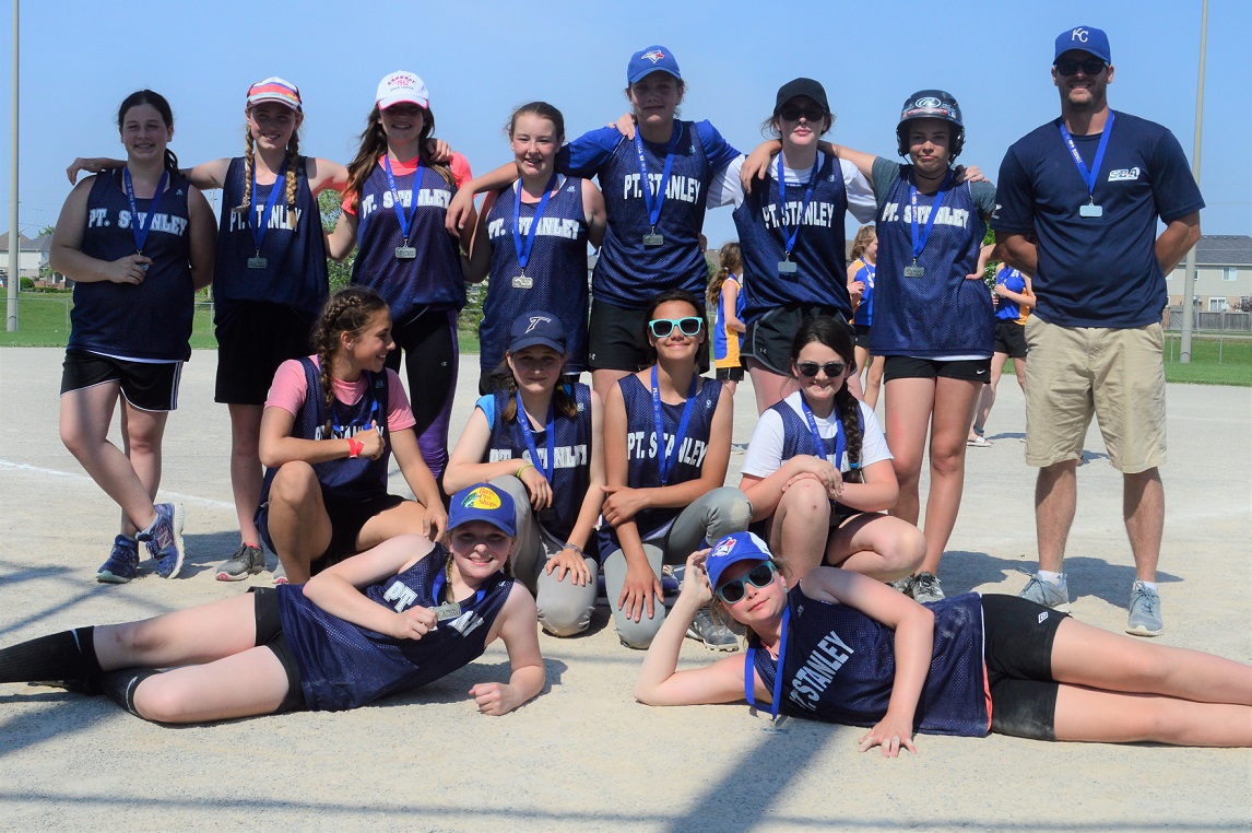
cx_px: 626
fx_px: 1355
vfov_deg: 34.1
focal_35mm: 39
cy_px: 416
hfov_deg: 49.6
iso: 400
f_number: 13
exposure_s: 1/640
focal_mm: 26
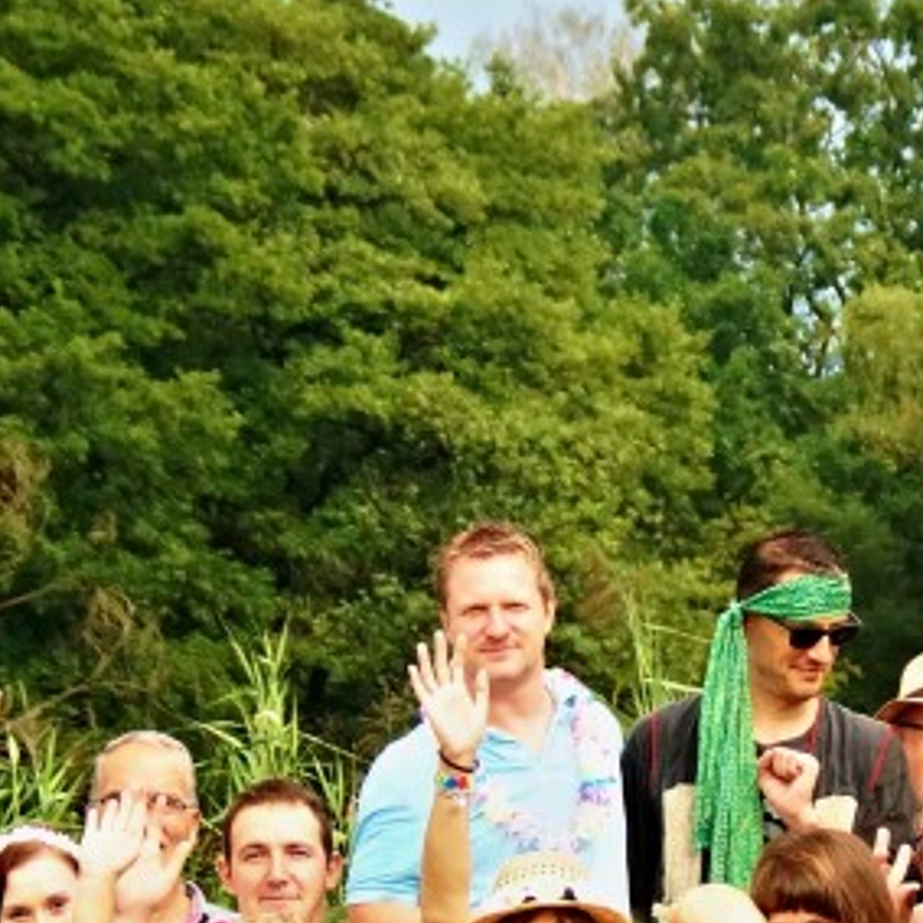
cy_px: 1067
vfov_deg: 11.0
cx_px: 858
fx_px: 4706
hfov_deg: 11.1
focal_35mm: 156
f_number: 4
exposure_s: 1/1000
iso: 1250
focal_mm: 30
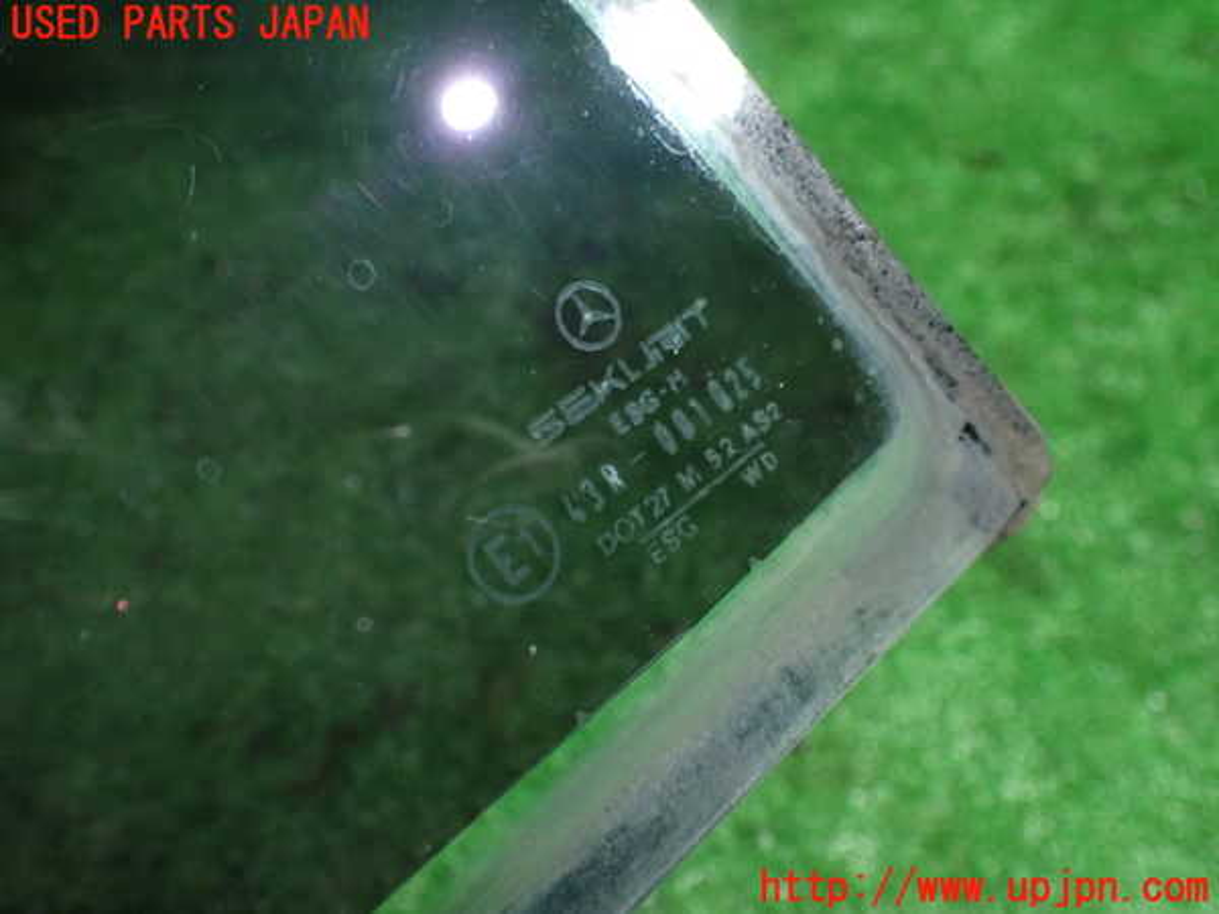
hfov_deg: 60.0
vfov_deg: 46.8
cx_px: 610
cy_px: 457
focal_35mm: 30
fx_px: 1056
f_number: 2.3
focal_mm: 5.4
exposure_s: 1/80
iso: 800
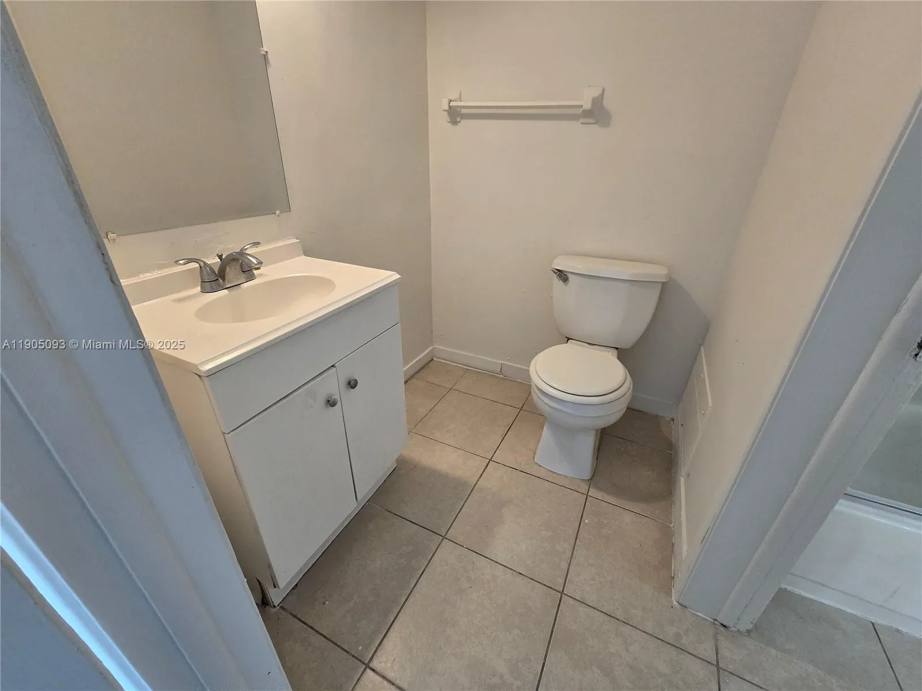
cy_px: 346
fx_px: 346
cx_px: 461
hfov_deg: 106.2
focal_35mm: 13
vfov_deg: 89.9
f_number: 2.2
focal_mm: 2.2
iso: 250
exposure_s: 1/60
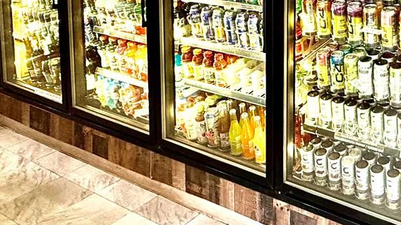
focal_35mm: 43
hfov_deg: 41.7
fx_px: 457
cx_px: 393
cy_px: -47
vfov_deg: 24.9
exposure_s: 1/120
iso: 250
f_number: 2.2
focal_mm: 2.22
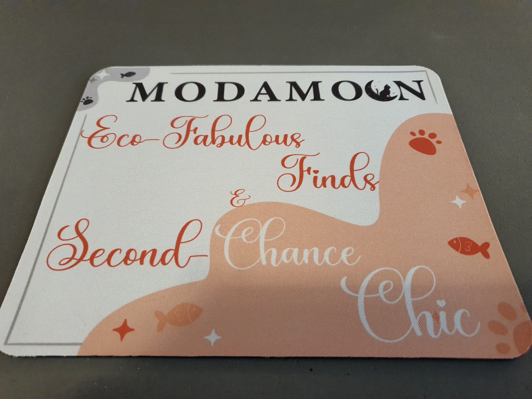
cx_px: 266
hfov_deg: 67.3
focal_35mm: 26
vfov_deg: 53.1
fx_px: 400
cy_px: 200
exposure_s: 1/50
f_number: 1.5
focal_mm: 4.3
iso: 320
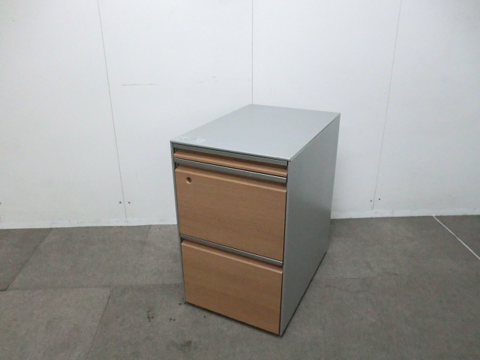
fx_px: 374
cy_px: 180
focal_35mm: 27
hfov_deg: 65.3
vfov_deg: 51.4
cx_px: 240
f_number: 3.2
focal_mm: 4.9
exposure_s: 1/60
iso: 500
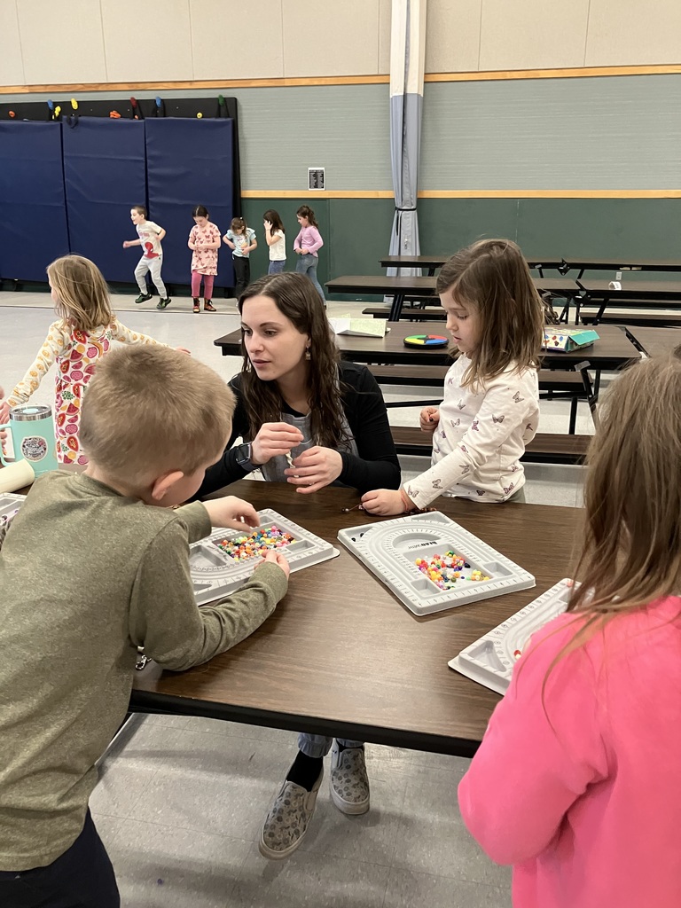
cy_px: 454
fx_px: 734
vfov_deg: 63.4
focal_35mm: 28
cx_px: 340
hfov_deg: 49.7
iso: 250
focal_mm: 3.99
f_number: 1.8
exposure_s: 1/60
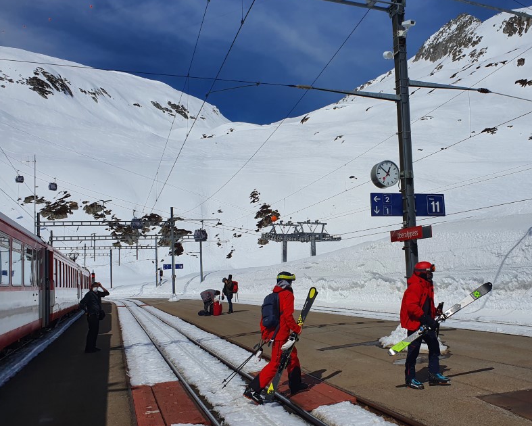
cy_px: 218
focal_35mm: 33
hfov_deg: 53.5
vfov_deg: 44.6
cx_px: 341
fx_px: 520
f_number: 2.4
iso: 50
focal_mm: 4.32
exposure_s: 1/11360
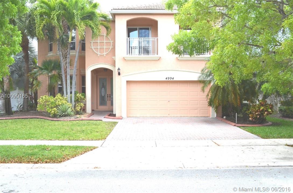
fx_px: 292
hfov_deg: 53.3
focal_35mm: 36
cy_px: 96
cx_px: 146
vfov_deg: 36.7
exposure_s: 1/250
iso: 180
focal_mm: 24
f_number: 8
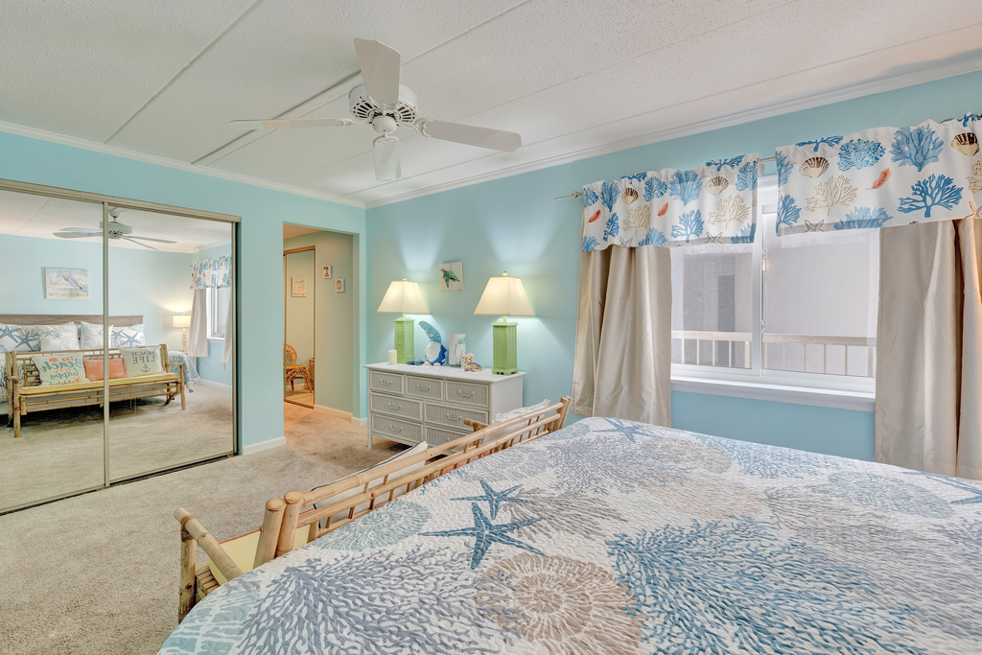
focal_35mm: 15
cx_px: 491
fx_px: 409
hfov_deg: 100.4
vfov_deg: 77.3
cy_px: 328
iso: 320
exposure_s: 1/13
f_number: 8
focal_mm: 15
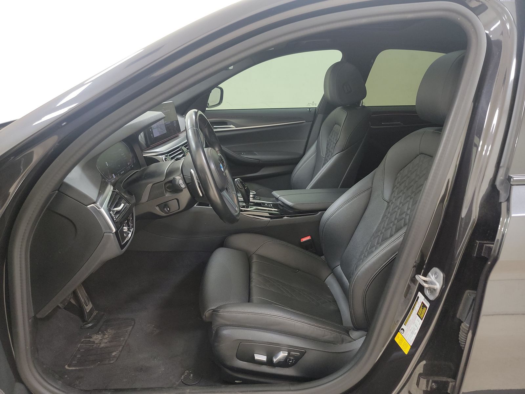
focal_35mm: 24
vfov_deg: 56.8
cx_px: 262
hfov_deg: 71.6
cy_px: 197
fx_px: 364
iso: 260
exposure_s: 1/59
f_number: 1.8
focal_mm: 6.7
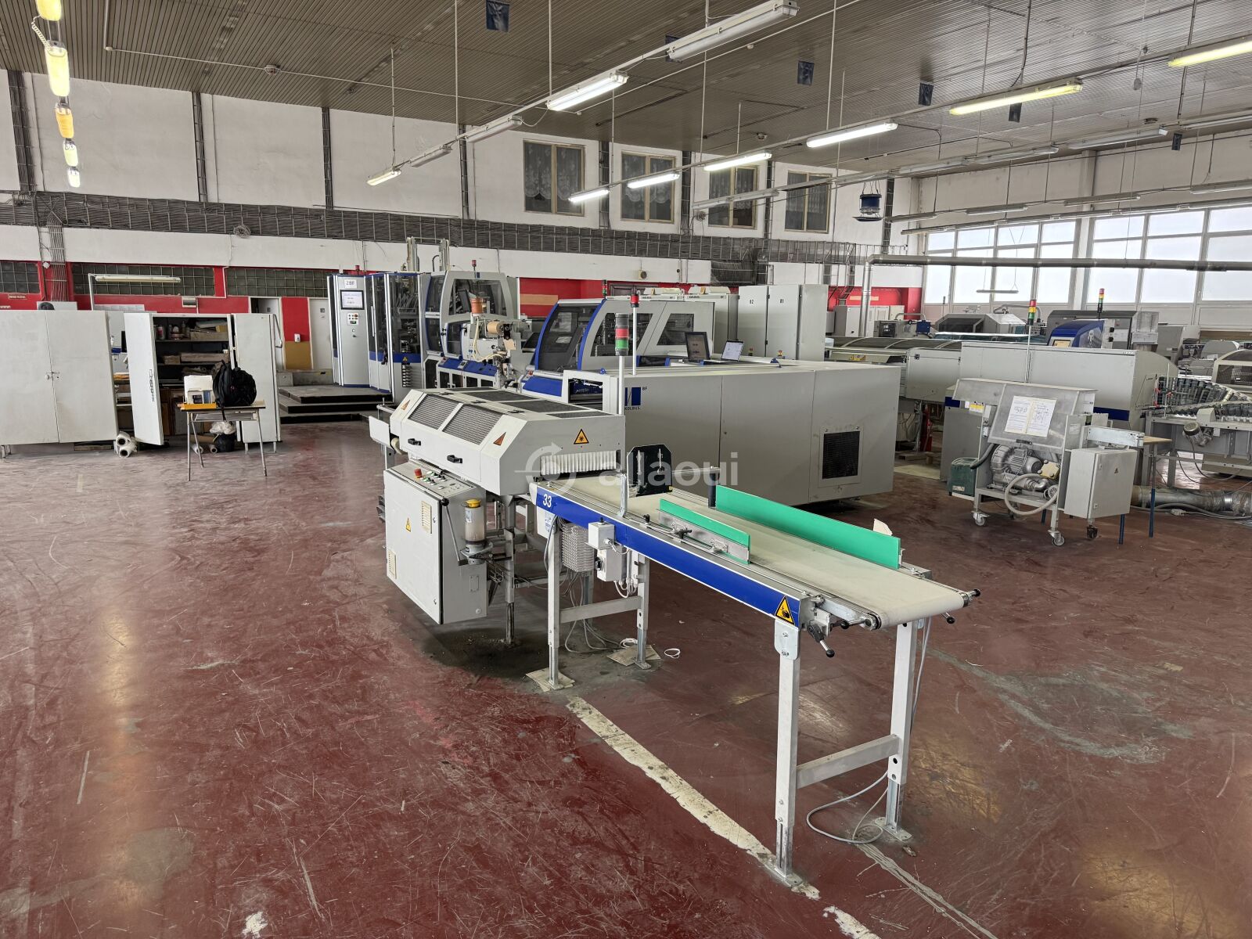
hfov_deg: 71.6
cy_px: 470
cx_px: 626
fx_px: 868
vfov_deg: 56.8
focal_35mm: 24
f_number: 1.78
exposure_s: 1/100
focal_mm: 6.76
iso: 200
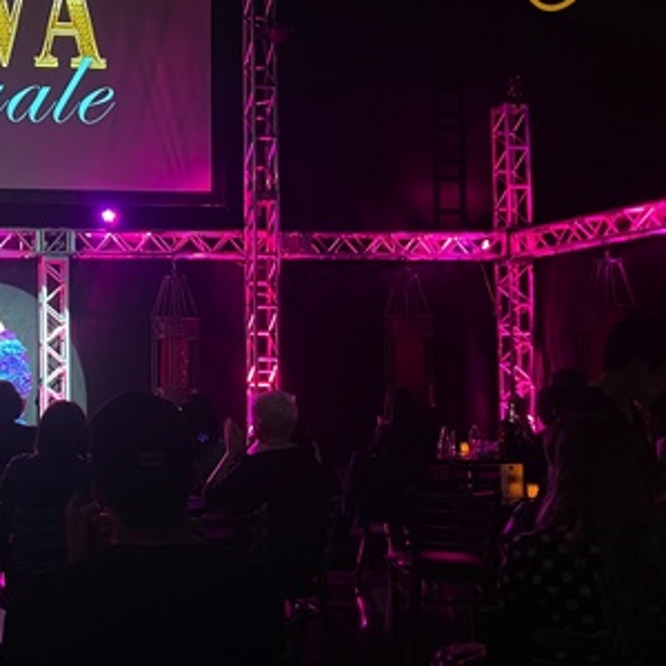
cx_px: 22
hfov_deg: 34.0
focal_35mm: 46
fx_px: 1001
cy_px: 324
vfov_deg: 36.8
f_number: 1.6
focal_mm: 5.1
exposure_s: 1/30
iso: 800
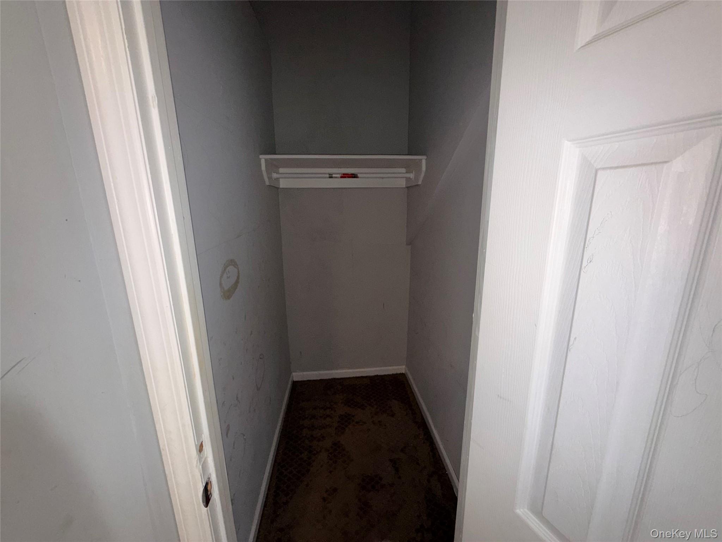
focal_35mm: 14
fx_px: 292
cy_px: 271
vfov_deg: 85.7
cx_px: 361
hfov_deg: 102.1
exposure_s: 1/72
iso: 80
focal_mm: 2.22
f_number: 2.2
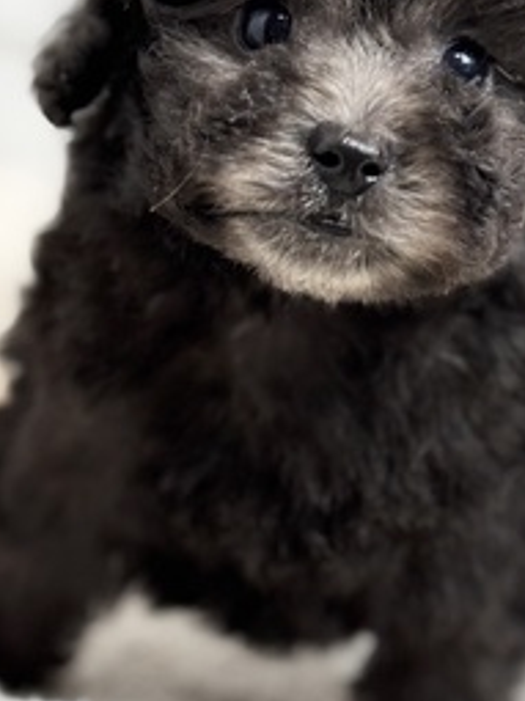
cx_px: 416
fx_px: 2064
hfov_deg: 14.4
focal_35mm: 102
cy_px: 214
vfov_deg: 19.2
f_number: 1.6
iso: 50
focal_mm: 5.96
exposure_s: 1/50
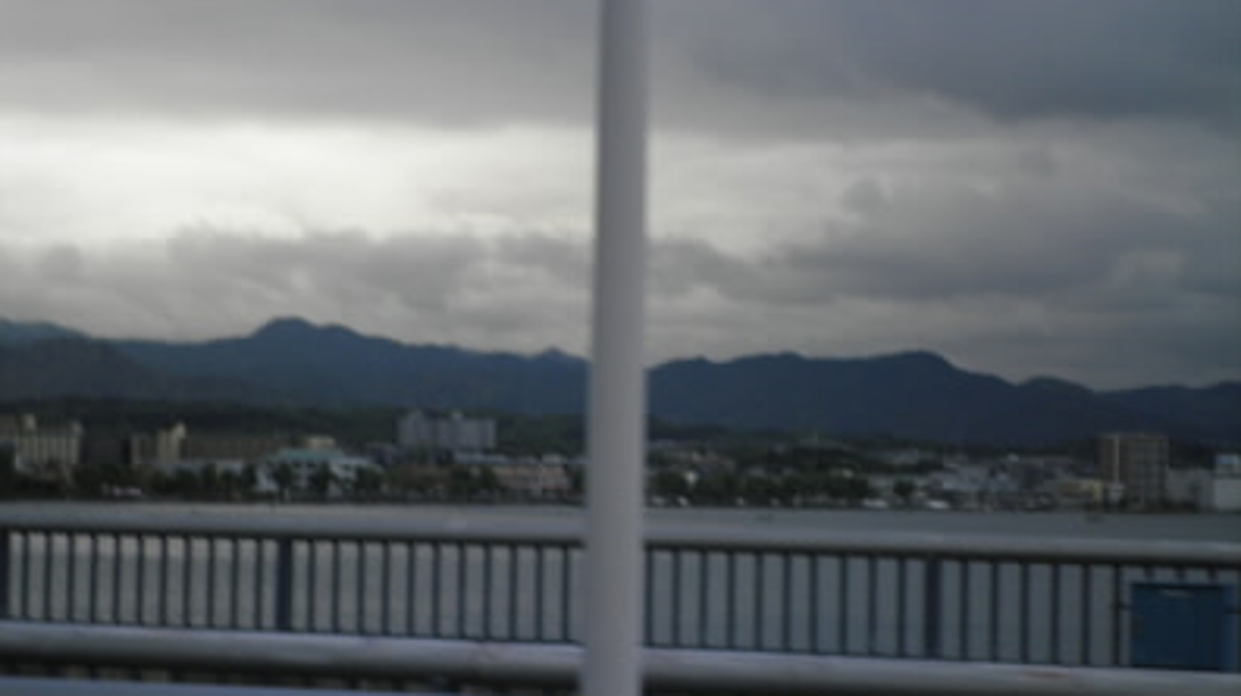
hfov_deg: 18.0
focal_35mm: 119
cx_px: 617
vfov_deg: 10.2
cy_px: 408
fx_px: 3913
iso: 100
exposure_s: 1/125
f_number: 5.9
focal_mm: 19.6
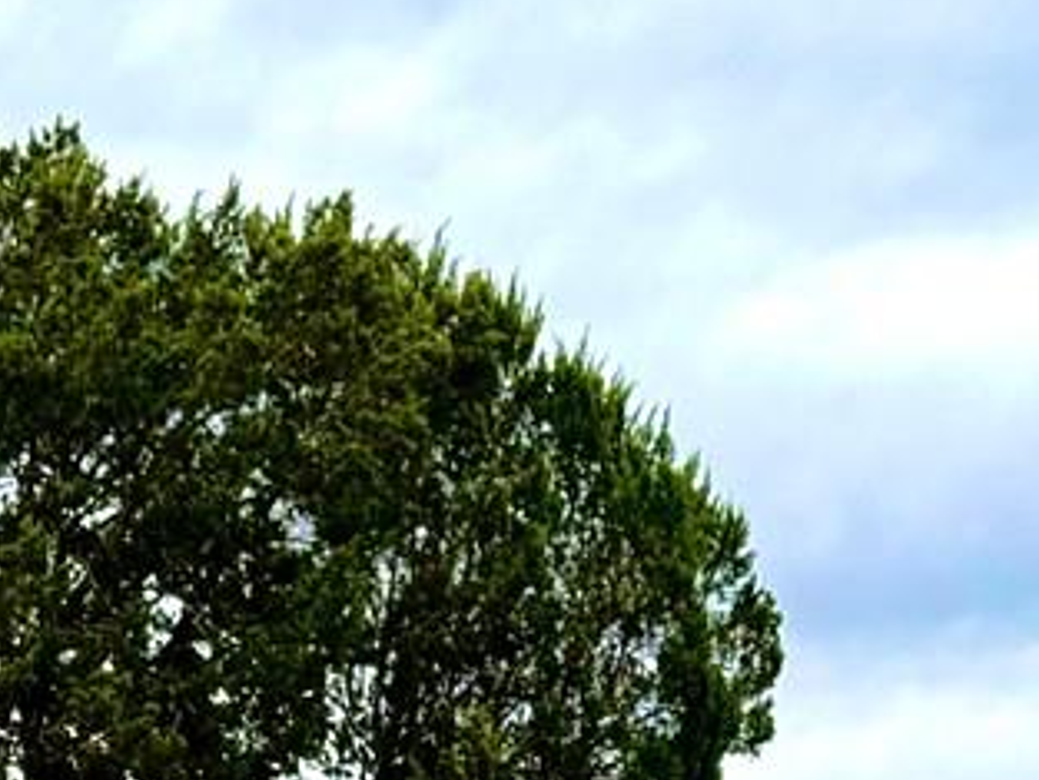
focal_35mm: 157
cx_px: 564
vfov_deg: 8.5
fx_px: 4714
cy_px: 1938
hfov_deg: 12.6
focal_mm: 6.76
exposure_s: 1/1818
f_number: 1.78
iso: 80
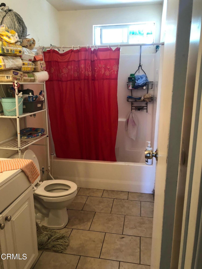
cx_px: 101
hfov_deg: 49.7
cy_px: 134
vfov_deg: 63.4
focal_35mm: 28
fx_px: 218
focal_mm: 3.99
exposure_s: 1/15
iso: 50
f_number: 1.8
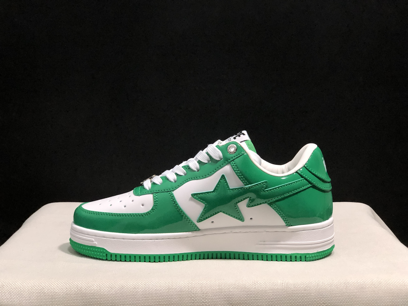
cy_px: 153
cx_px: 204
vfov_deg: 25.7
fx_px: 672
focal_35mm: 57
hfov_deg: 33.8
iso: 80
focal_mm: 6.6
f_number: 2.8
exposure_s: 1/30
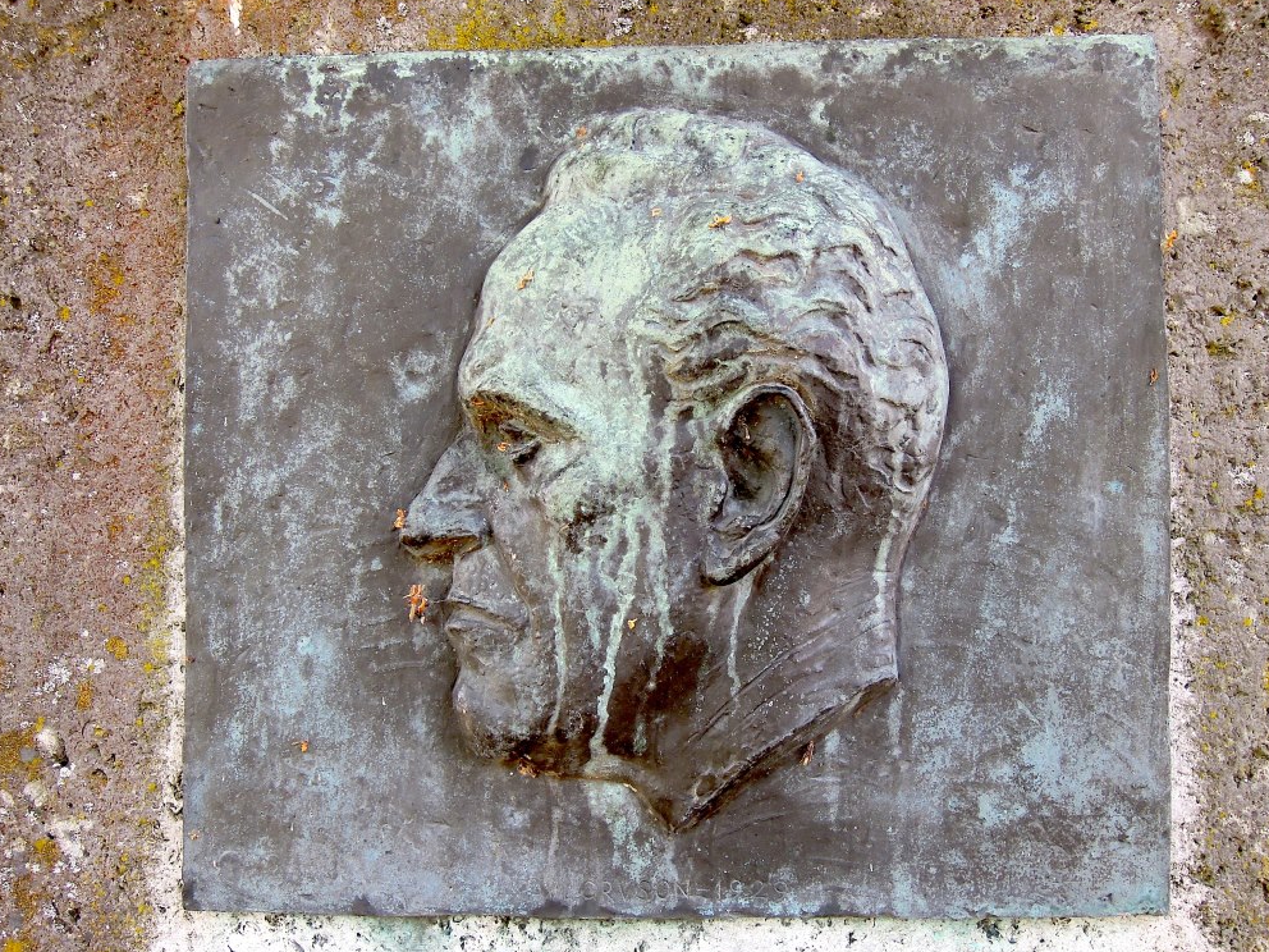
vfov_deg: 44.2
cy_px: 472
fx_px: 1173
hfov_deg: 56.8
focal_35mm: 32
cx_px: 627
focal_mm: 5.5
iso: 160
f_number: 3
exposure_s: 1/100
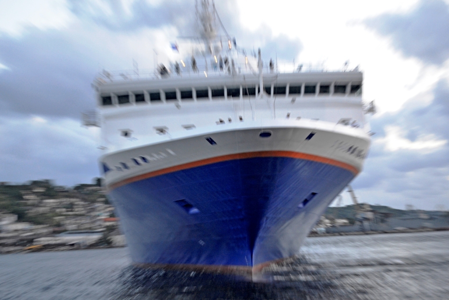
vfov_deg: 16.6
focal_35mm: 82
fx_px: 1029
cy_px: 150
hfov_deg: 24.6
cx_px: 224
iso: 800
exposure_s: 1/80
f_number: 5.6
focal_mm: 55
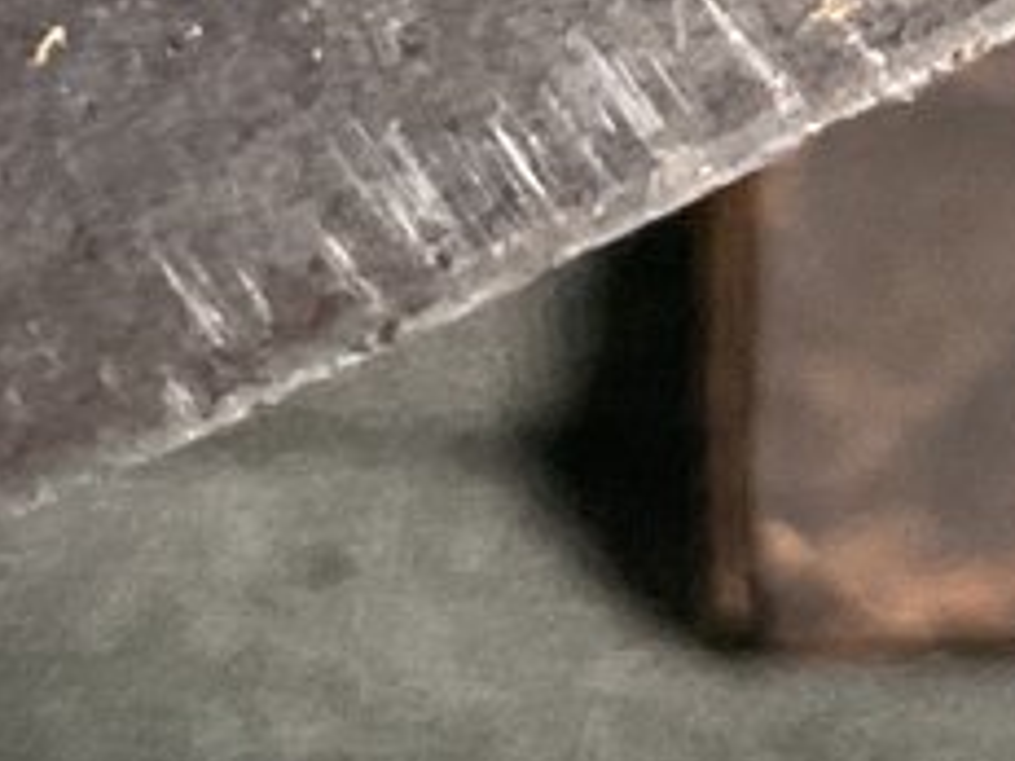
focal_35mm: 190
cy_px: -653
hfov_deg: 9.2
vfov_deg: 7.6
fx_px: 5568
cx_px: 2577
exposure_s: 1/60
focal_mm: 3
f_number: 1.8
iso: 125
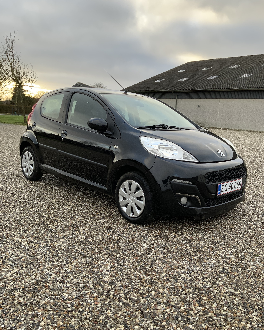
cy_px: 167
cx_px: 129
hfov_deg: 47.1
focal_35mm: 31
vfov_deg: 57.2
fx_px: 303
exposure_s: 1/140
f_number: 1.8
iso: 16
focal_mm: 3
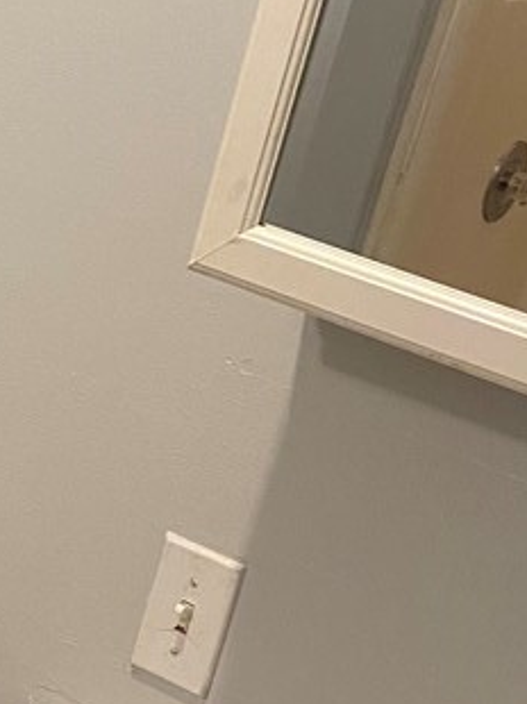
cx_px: -286
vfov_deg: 21.0
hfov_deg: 15.6
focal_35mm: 86
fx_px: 1748
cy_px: 881
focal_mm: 4.25
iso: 400
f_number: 1.8
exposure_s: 1/60
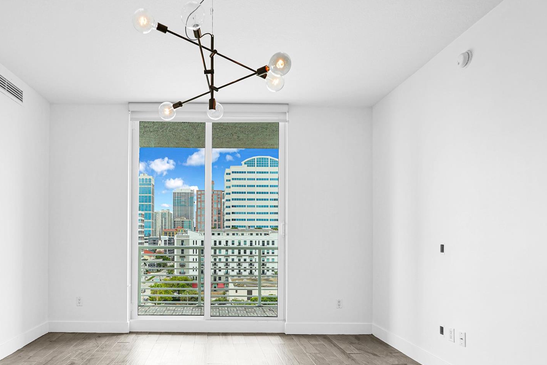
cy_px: 236
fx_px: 349
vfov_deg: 54.3
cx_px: 213
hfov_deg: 75.1
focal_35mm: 23
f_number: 7.1
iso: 640
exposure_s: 1/30
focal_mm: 16
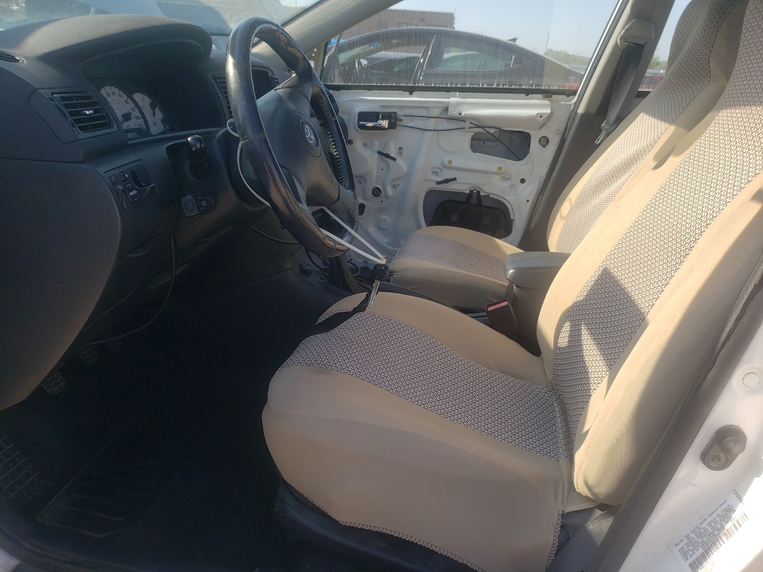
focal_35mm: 26
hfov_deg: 67.3
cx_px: 382
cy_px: 286
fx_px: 573
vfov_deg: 53.1
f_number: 1.5
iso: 50
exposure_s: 1/1250
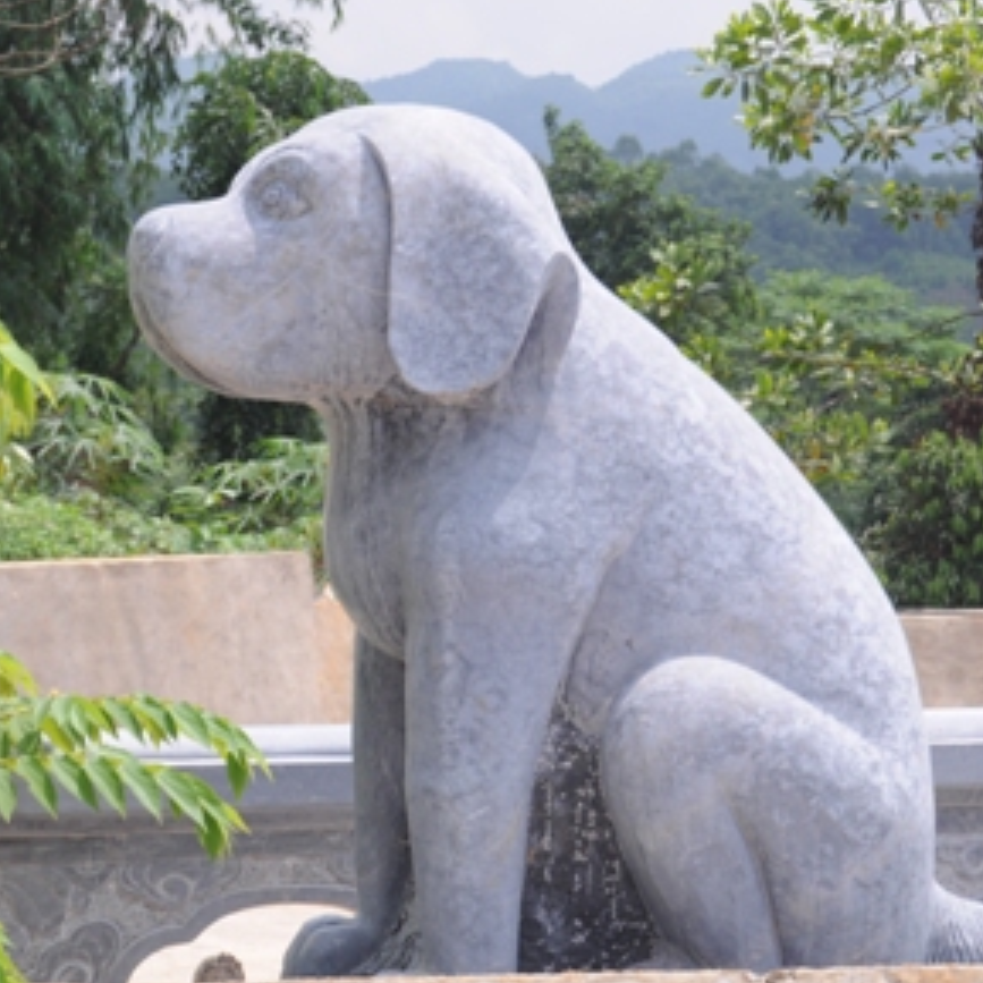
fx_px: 3491
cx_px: 452
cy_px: 497
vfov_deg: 16.0
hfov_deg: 16.0
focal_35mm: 109
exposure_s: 1/250
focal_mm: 55
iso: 200
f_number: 11
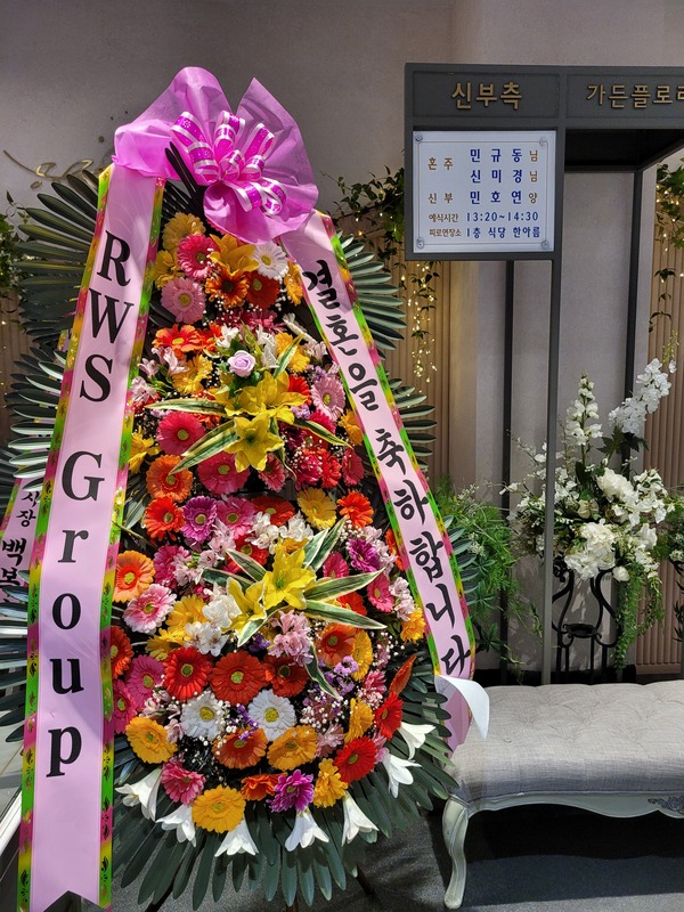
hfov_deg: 53.1
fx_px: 685
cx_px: 342
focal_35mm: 26
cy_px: 456
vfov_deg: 67.3
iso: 125
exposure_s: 1/120
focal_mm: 5.4
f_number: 1.8
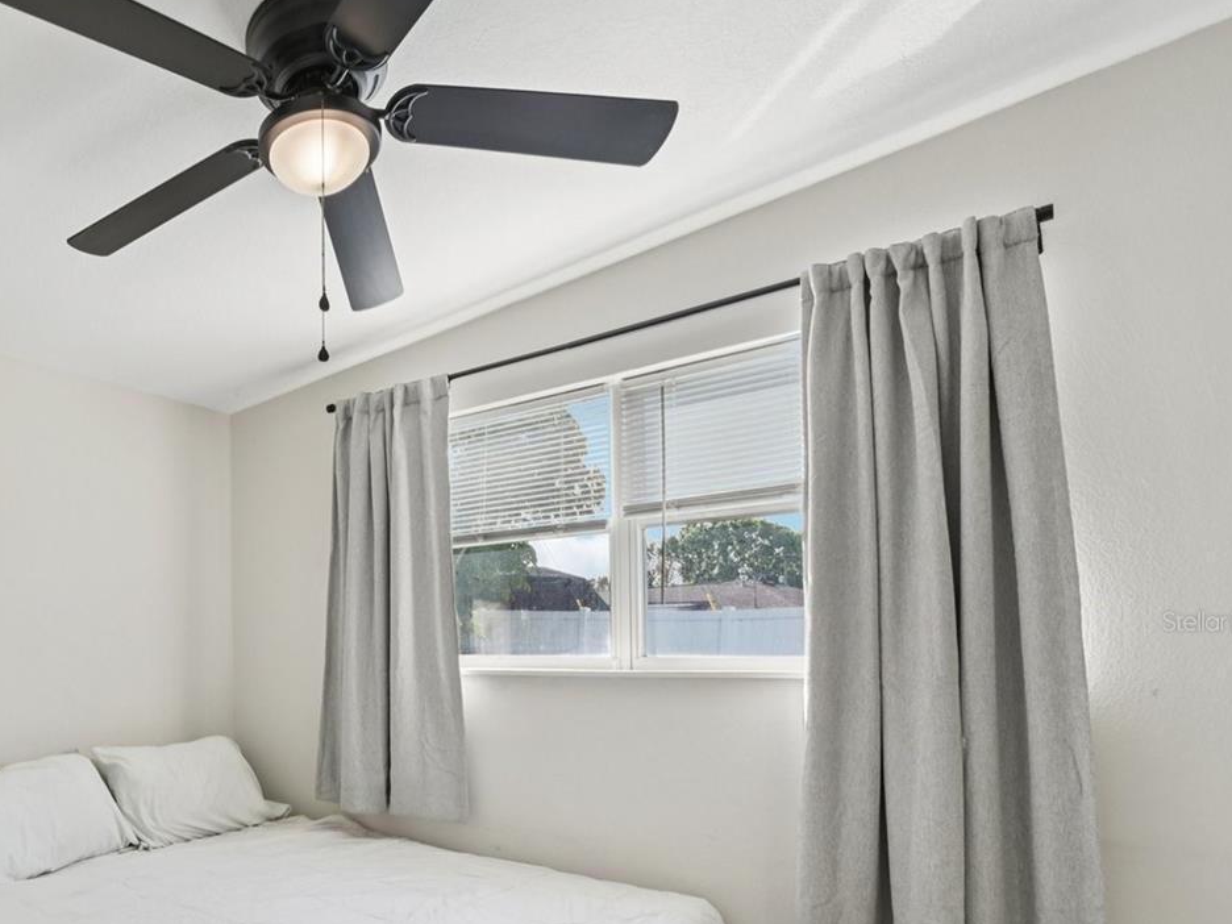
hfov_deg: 66.3
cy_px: 621
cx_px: 226
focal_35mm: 23
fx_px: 819
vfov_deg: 57.5
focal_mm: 14
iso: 400
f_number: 8
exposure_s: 1/160
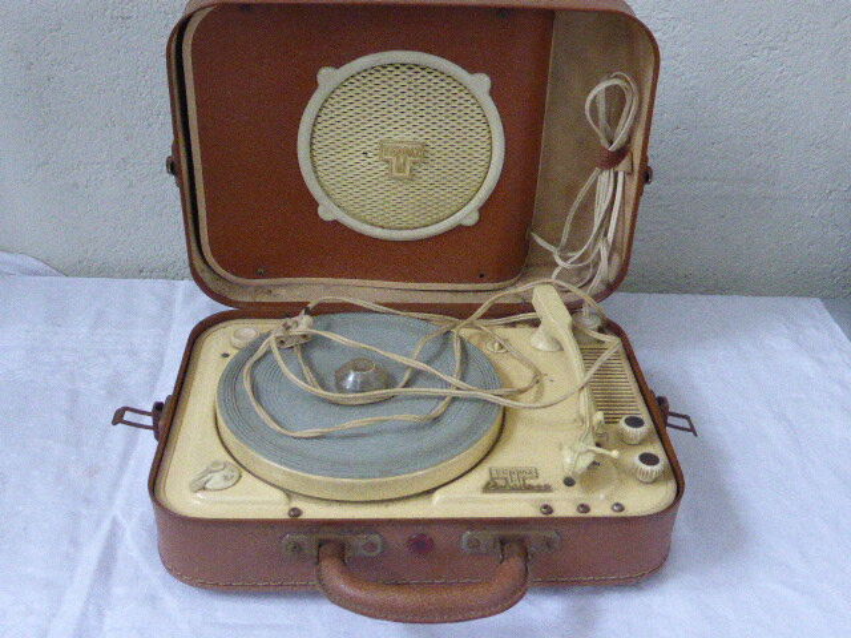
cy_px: 319
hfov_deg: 46.8
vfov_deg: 36.0
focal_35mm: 40
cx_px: 426
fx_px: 983
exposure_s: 1/100
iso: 1600
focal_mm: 6.9
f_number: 3.9
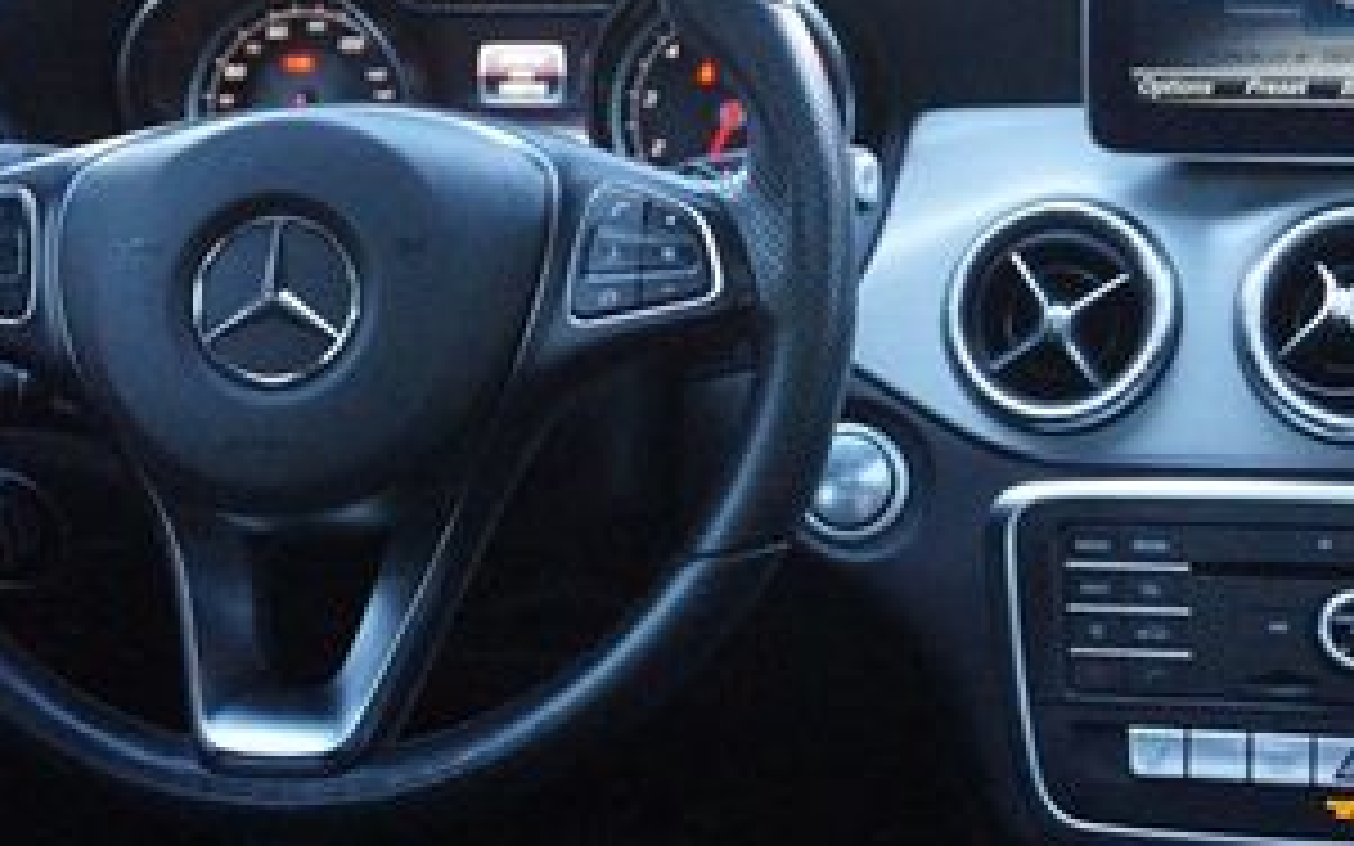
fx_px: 2878
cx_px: 612
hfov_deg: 26.5
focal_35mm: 78
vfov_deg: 16.7
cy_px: 441
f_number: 4.5
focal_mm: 24
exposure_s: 1/160
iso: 3200
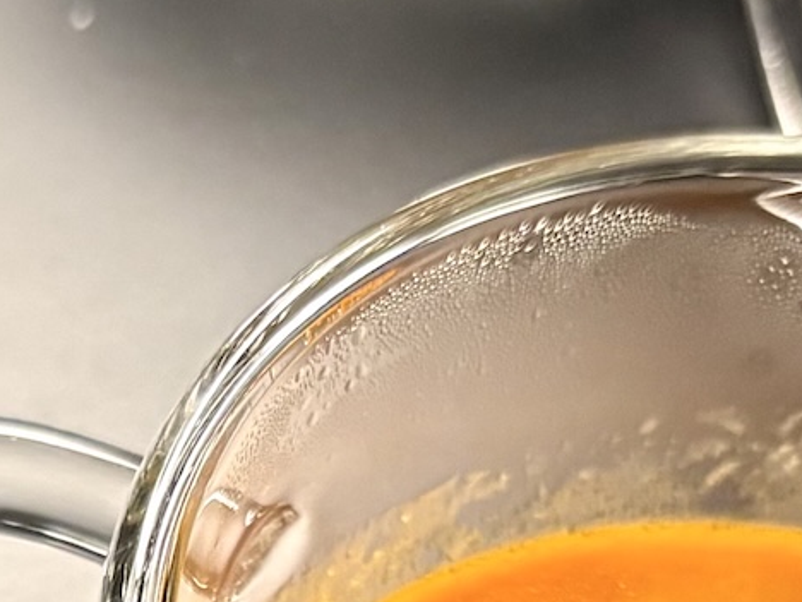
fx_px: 3220
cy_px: 1184
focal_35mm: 139
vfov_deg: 9.9
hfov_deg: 13.7
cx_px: -199
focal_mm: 5.96
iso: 500
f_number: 1.6
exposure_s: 1/57
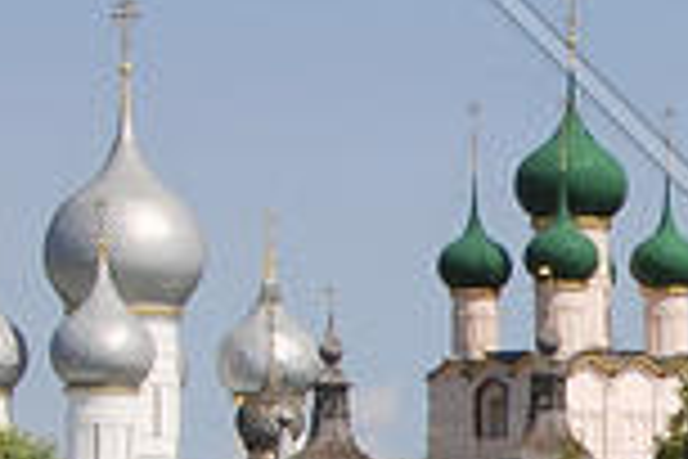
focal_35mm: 393
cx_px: 1333
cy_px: 828
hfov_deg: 5.2
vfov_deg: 3.5
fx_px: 7510
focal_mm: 46
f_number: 11
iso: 200
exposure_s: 1/250
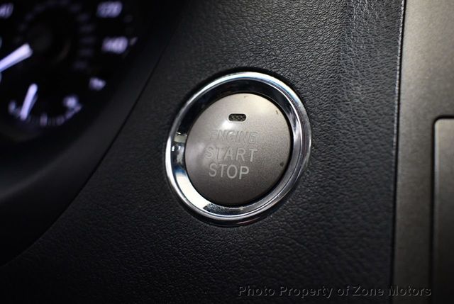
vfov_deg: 37.0
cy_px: 152
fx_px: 455
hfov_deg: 53.1
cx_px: 227
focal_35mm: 36
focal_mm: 18
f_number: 3.5
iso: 2800
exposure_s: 1/125
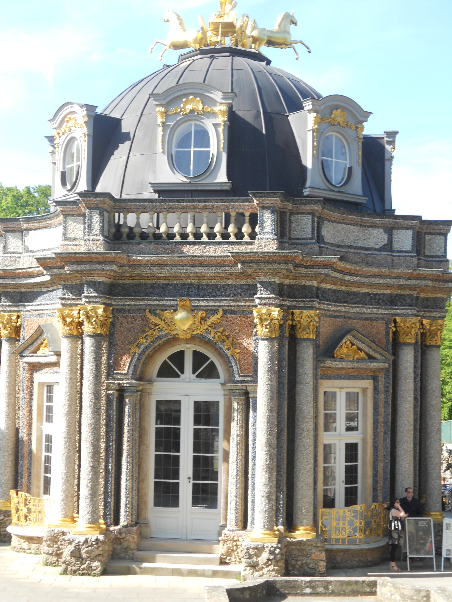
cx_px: 226
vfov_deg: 35.5
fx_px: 940
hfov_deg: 27.0
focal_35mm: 54
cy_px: 301
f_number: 4.8
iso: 80
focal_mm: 9.8
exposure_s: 1/125
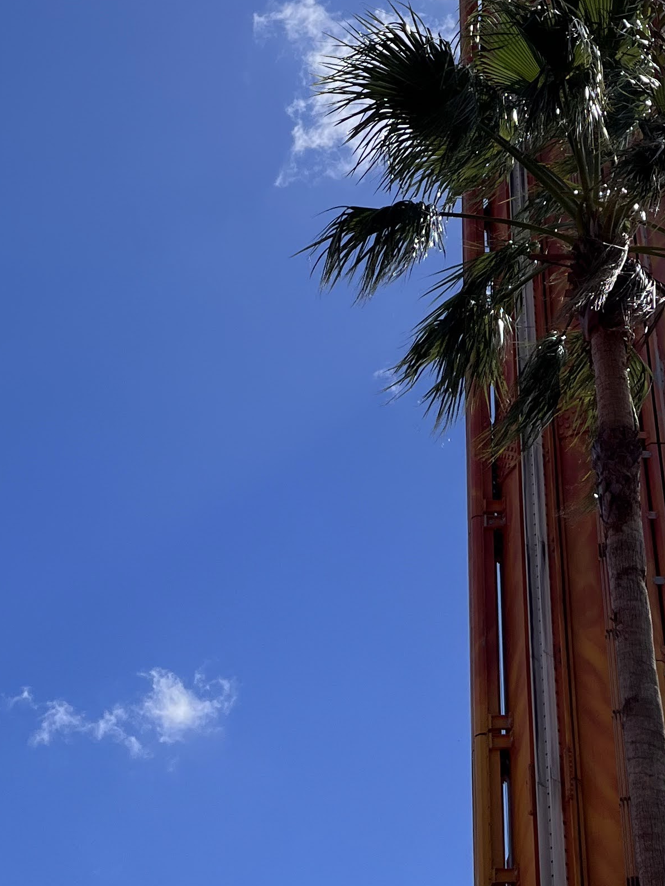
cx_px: 506
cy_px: -178
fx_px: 1691
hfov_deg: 22.0
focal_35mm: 66
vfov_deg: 26.2
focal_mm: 5.1
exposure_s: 1/5076
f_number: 1.6
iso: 50
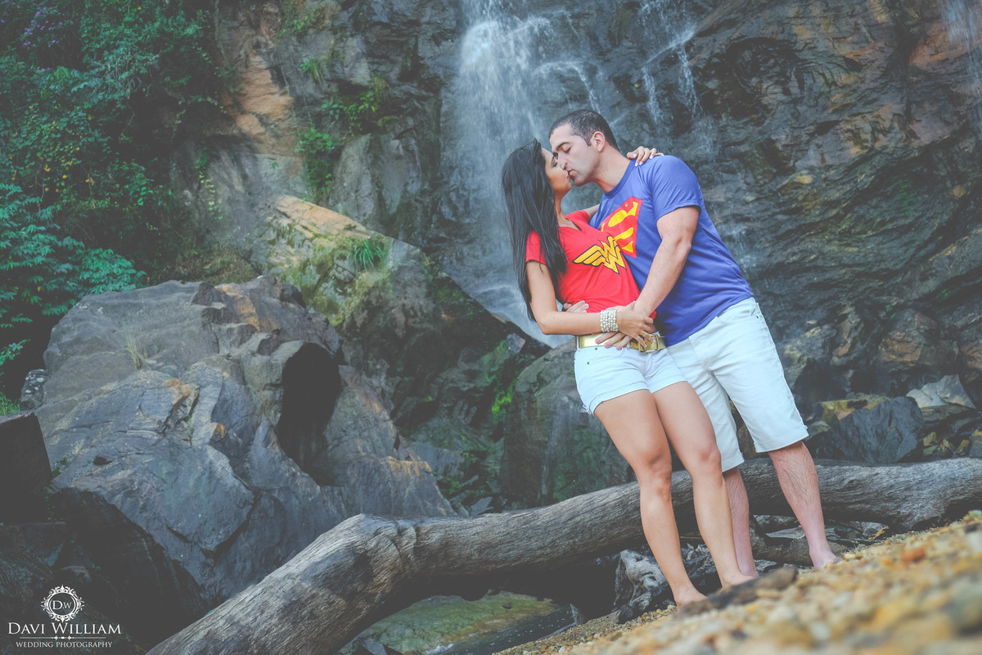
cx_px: 491
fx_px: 1282
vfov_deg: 28.6
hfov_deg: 41.9
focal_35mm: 47
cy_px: 328
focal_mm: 31.5
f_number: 4
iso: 400
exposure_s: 1/80
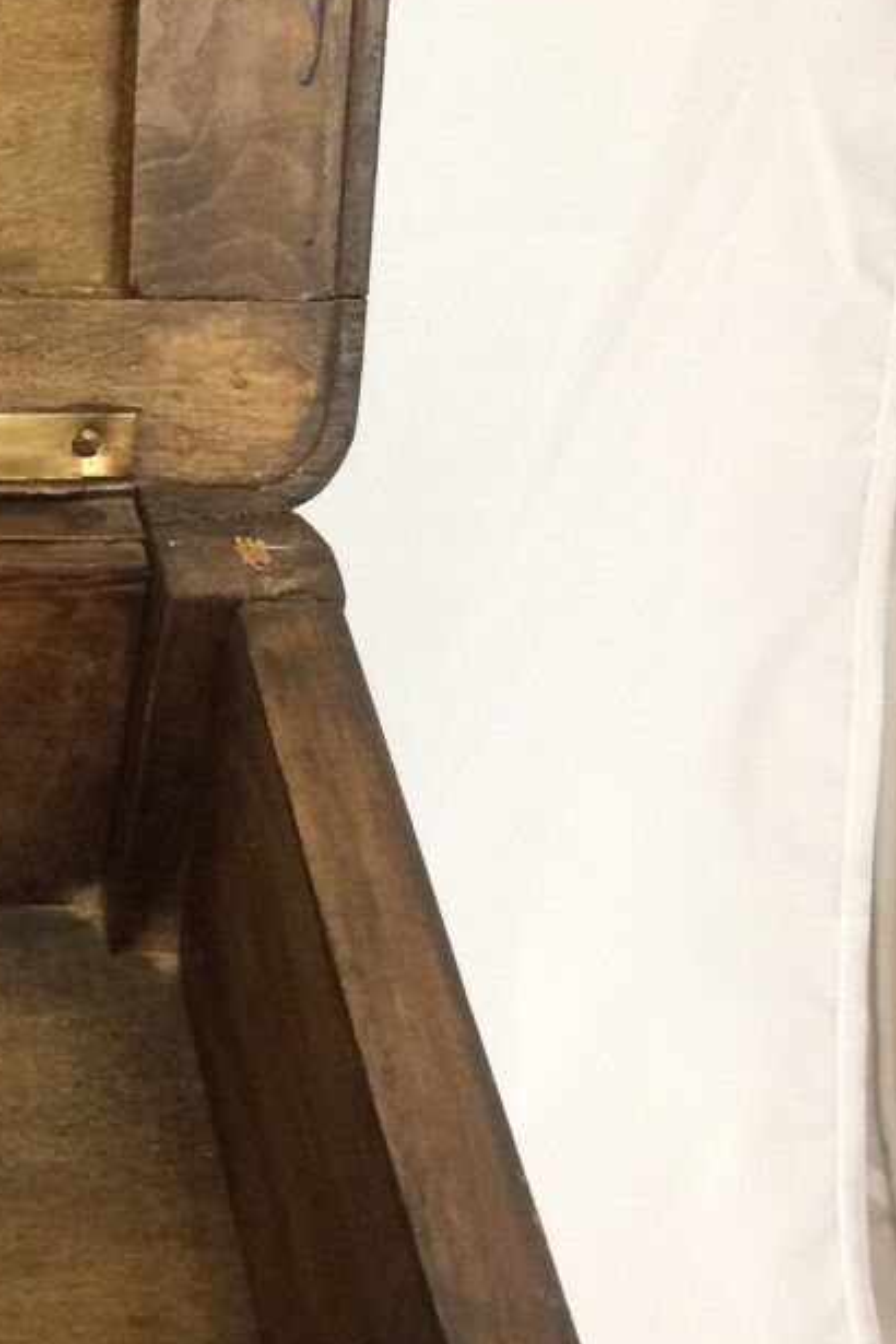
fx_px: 2986
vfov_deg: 25.3
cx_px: -339
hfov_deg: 16.0
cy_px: 599
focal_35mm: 80
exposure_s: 1/33
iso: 250
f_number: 2.2
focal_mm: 4.15
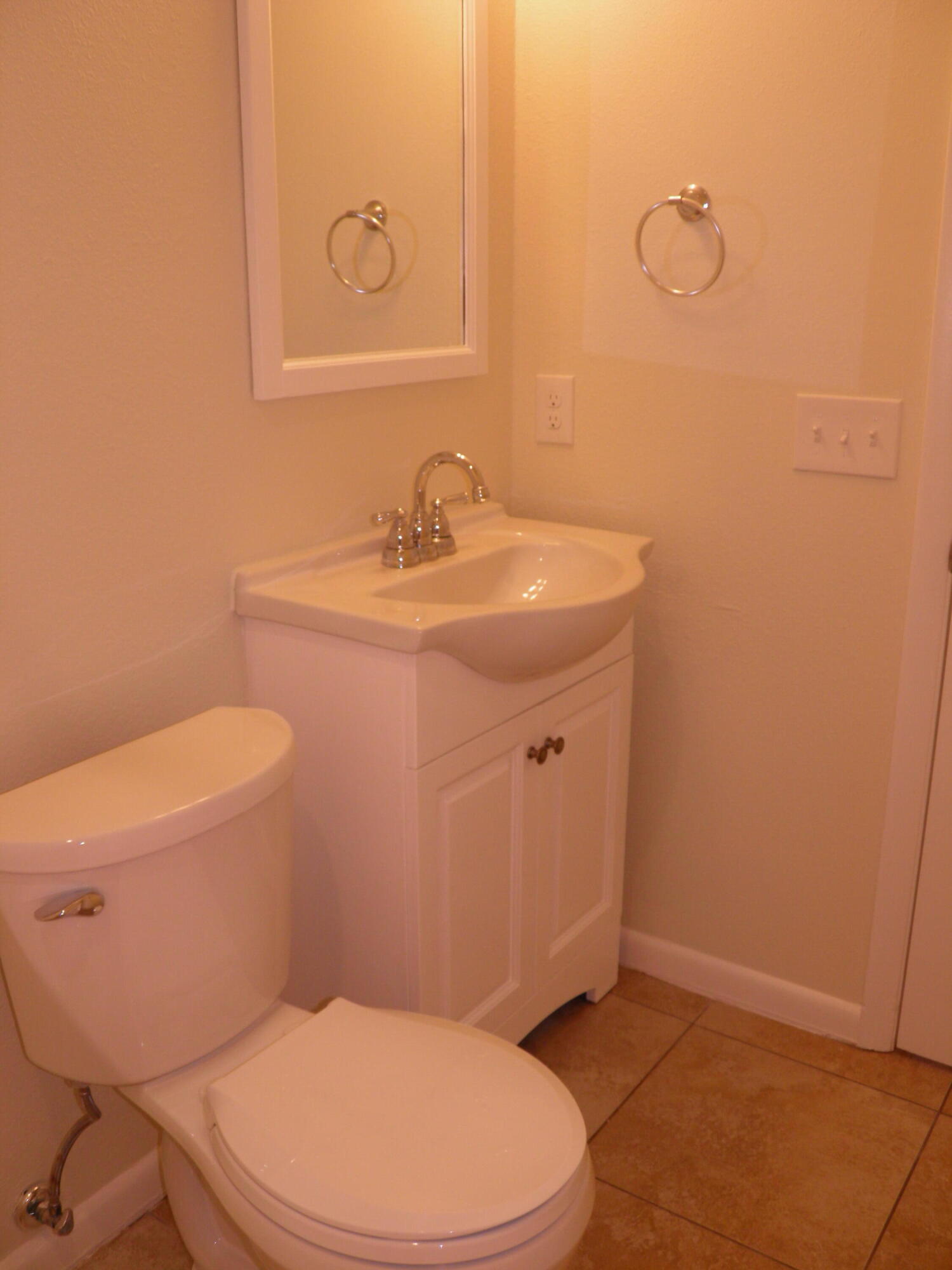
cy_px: 635
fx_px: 1100
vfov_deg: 60.0
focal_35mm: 30
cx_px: 476
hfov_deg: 46.8
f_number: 3
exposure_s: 1/40
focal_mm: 5.5
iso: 64
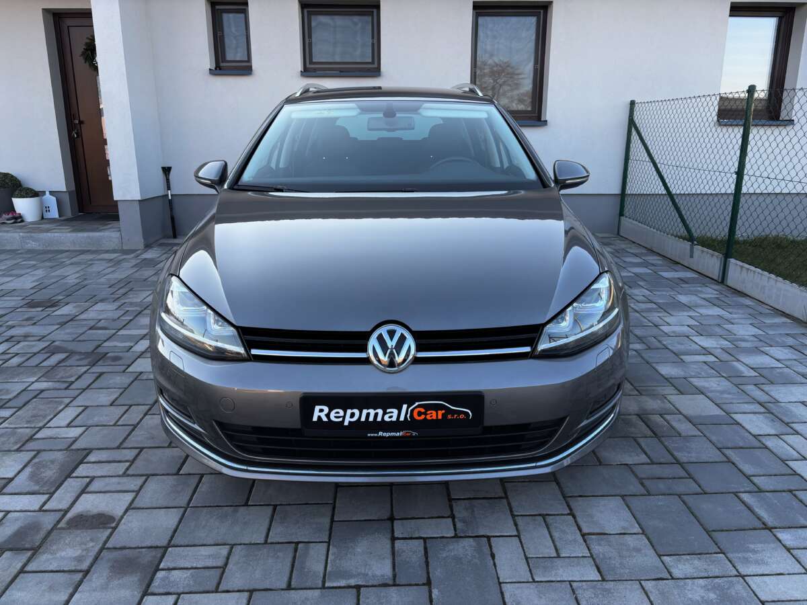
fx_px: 606
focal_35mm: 26
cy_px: 302
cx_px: 404
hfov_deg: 67.3
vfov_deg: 53.1
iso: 50
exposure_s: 1/320
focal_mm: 5.96
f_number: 1.6
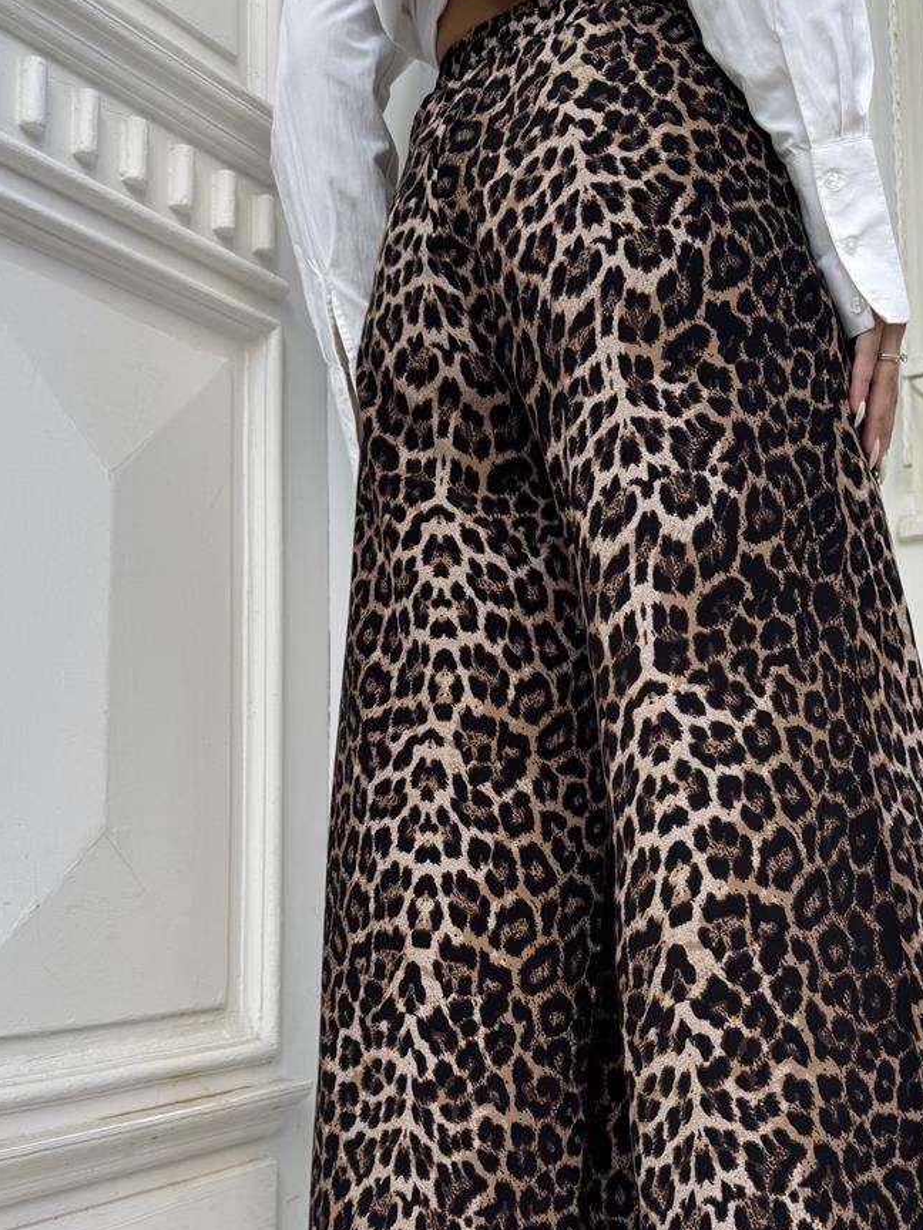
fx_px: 1280
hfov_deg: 39.2
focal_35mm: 36
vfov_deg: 50.7
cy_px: 793
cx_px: 620
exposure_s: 1/419
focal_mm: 6.76
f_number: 1.78
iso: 80
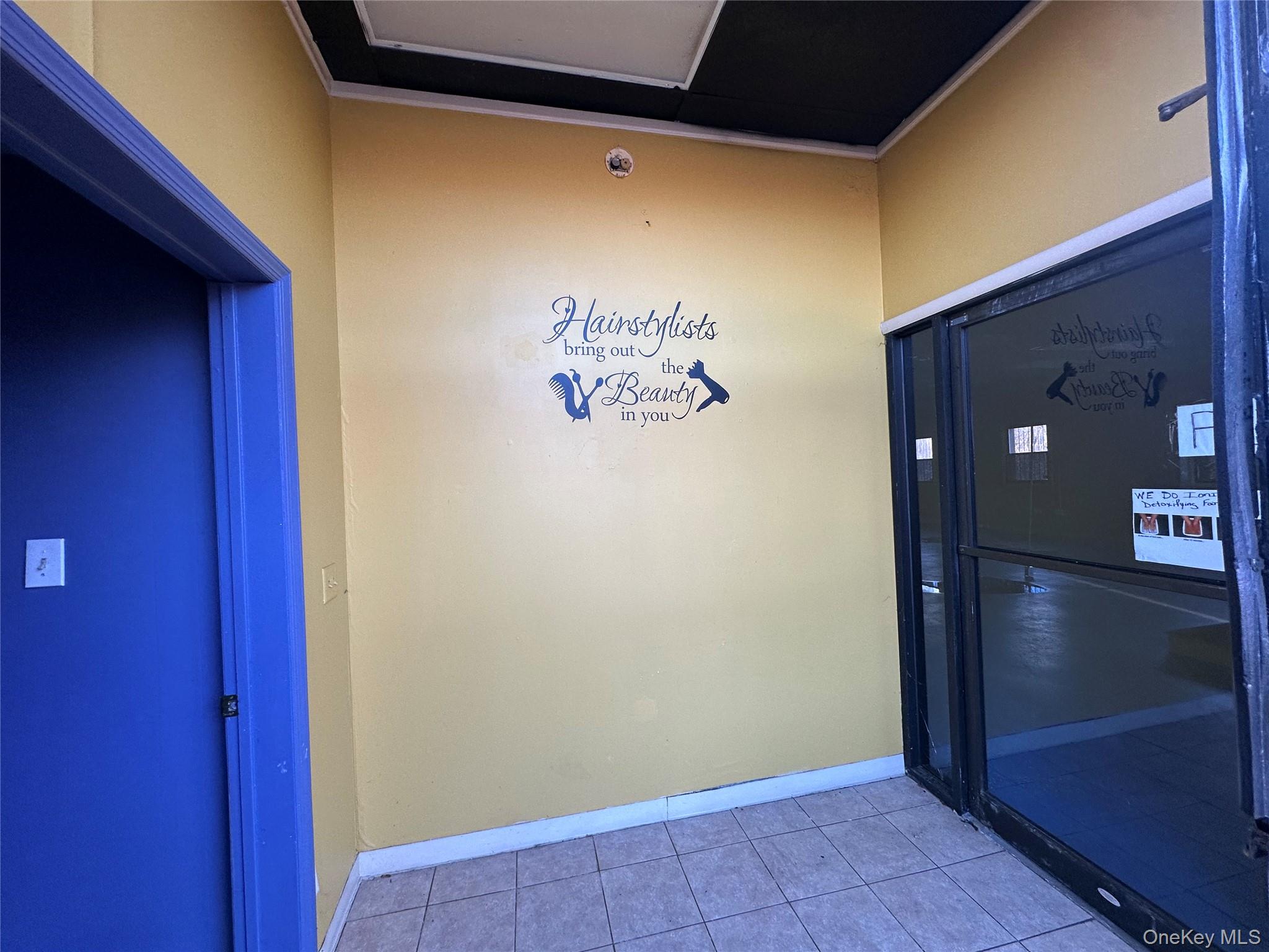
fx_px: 513
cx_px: 634
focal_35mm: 14
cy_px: 476
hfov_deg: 102.1
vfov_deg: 85.7
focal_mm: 2.22
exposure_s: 1/120
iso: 100
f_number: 2.2
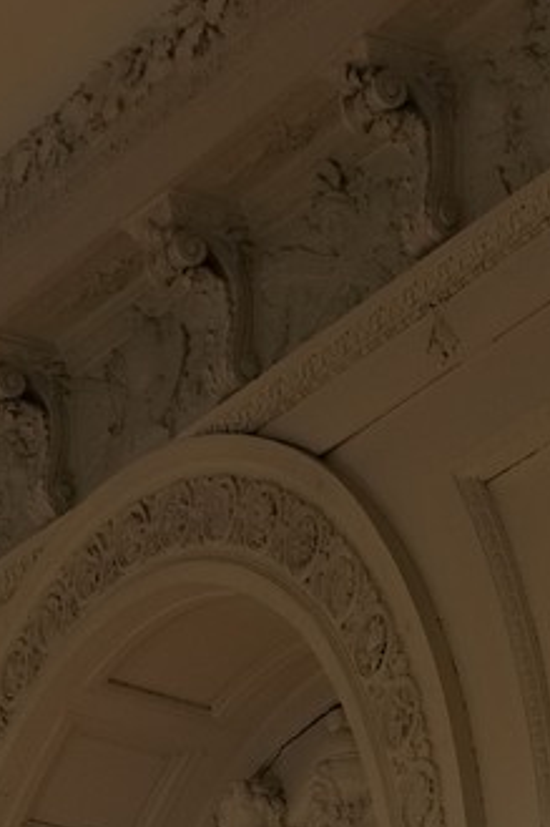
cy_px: 1963
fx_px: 4680
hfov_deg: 6.5
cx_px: 1082
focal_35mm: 204
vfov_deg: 9.1
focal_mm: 42
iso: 200
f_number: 9
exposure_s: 1/100
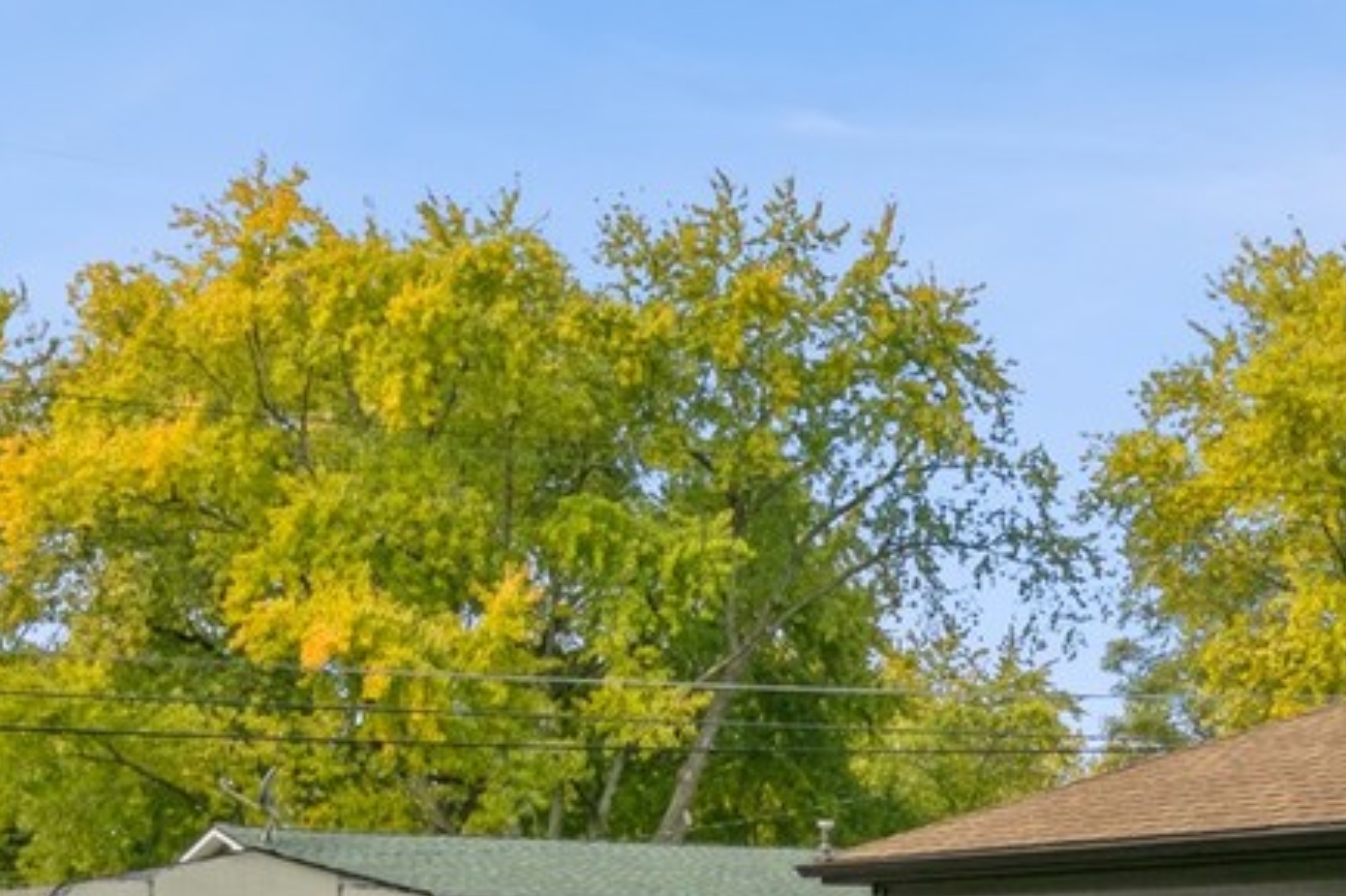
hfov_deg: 25.2
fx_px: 2723
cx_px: 1585
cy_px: 915
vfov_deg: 18.2
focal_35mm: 73
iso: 200
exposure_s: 1/1600
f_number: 4
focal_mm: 13
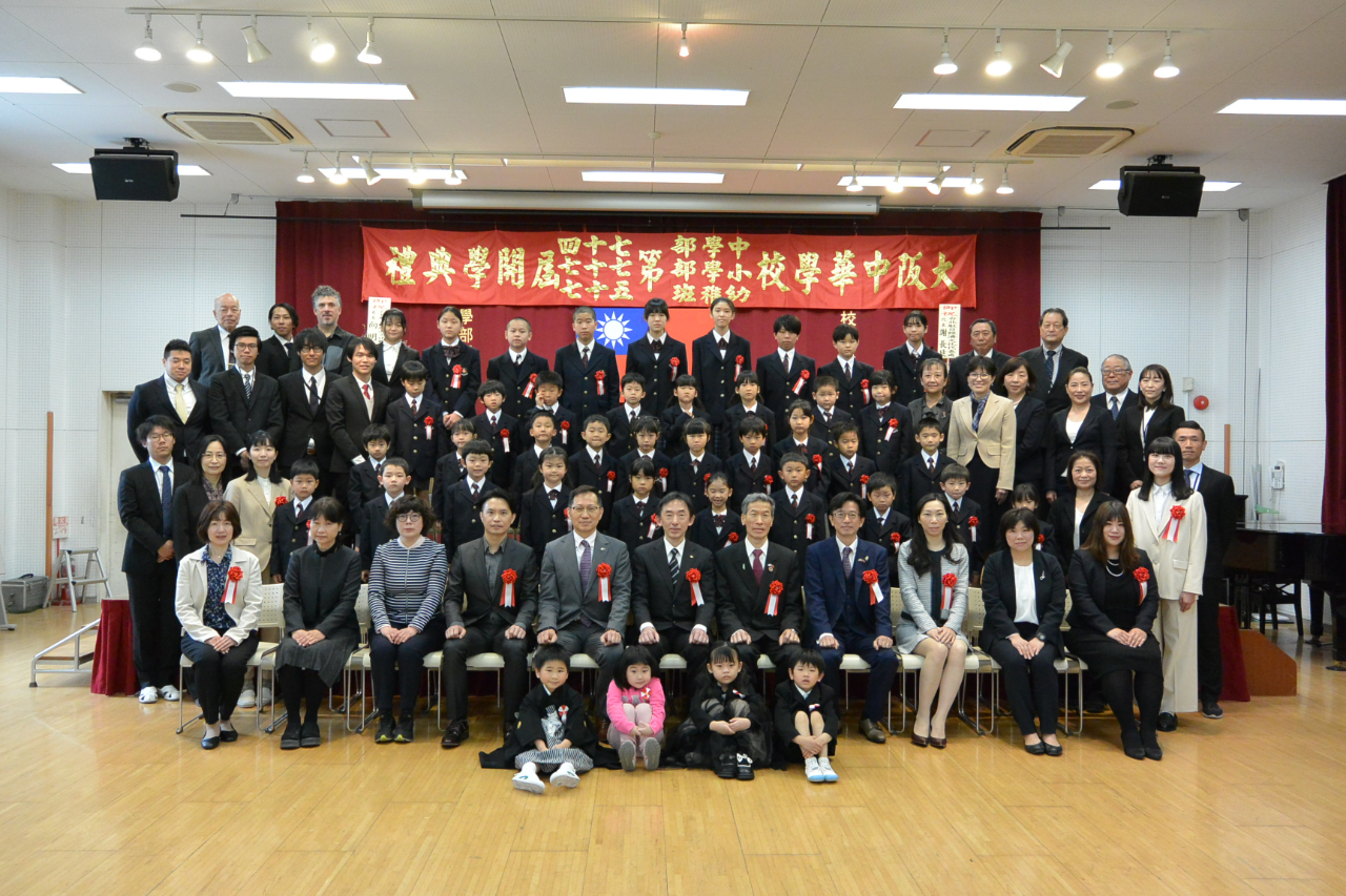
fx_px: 1084
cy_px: 448
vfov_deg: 45.0
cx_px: 673
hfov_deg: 63.7
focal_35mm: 29
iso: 720
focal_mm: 11
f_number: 3.5
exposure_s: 1/125
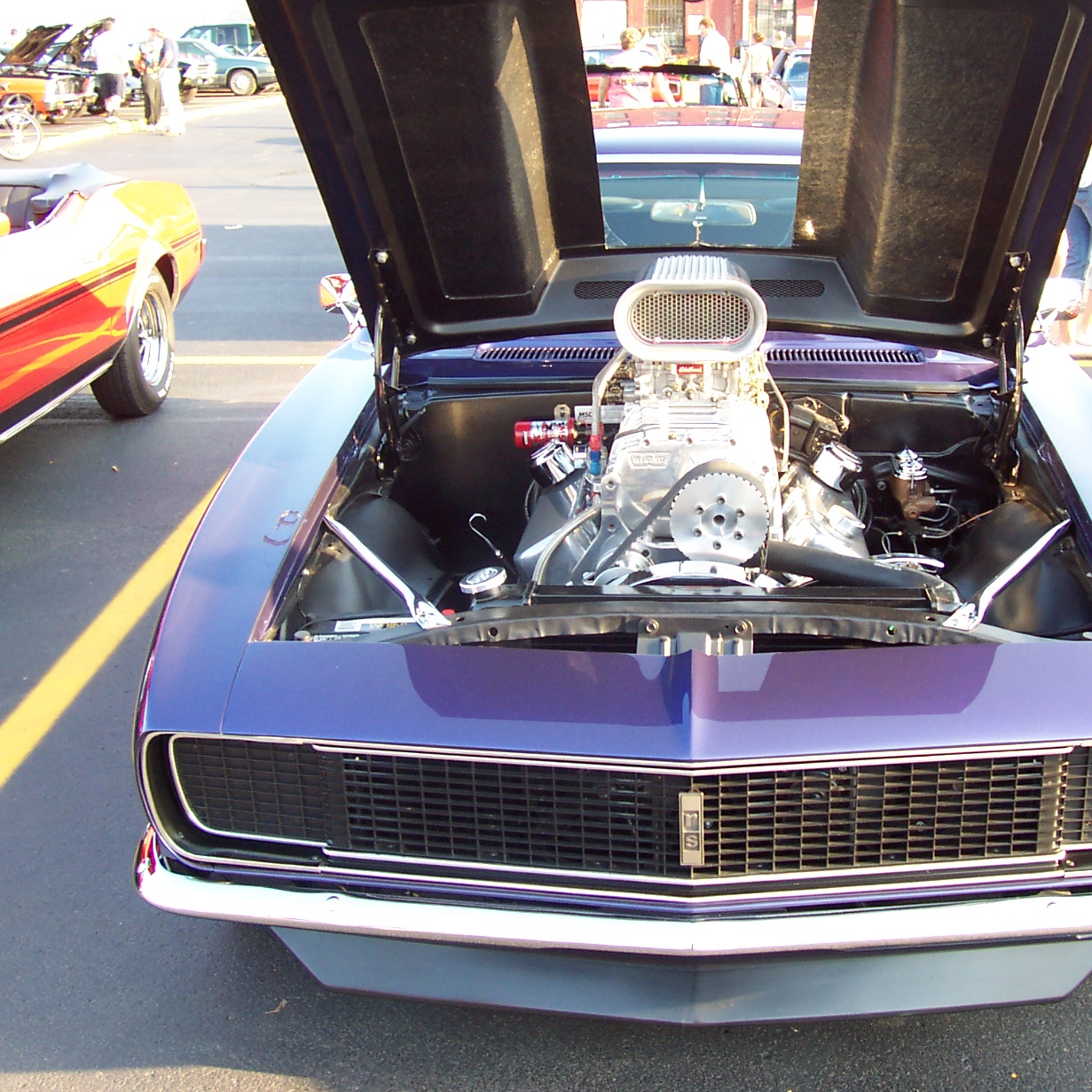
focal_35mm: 44
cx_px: 692
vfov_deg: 38.3
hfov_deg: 38.1
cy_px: 546
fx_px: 1570
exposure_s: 1/90
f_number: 2.8
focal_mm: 5.6
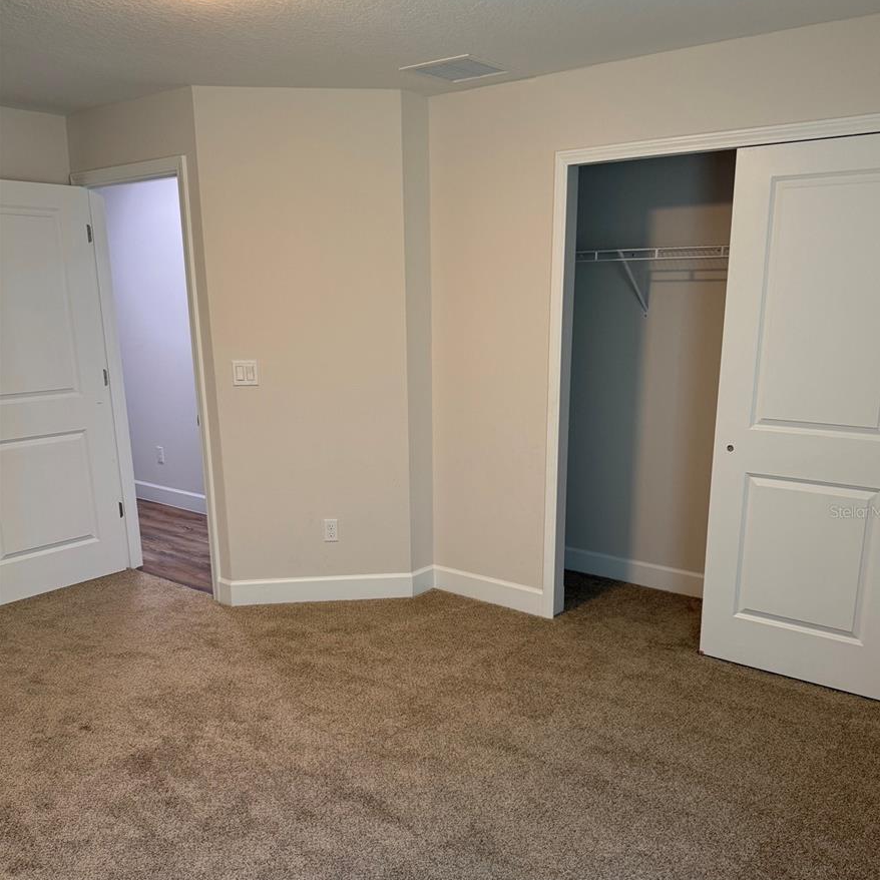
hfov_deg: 55.6
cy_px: 511
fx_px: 834
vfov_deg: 55.4
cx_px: 450
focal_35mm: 29
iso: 160
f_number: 1.78
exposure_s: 1/60
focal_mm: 6.76
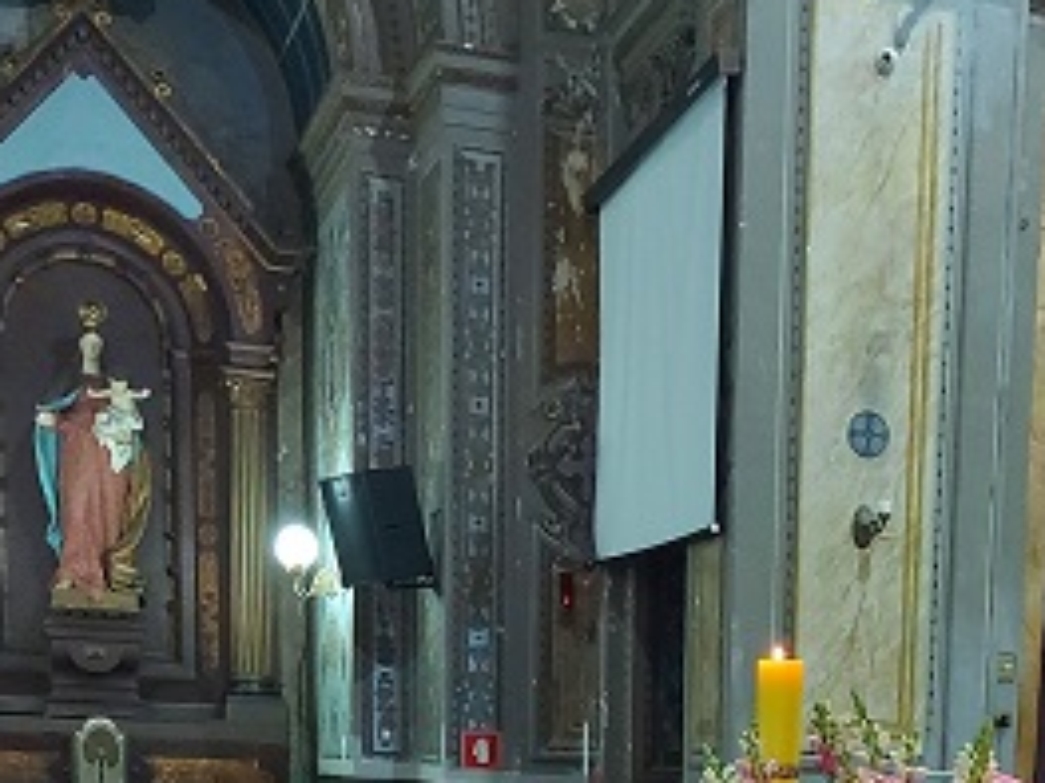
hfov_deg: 26.1
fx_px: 2203
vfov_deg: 18.3
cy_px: 1101
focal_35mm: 73
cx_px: 858
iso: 250
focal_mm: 5.23
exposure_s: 1/30
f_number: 1.8
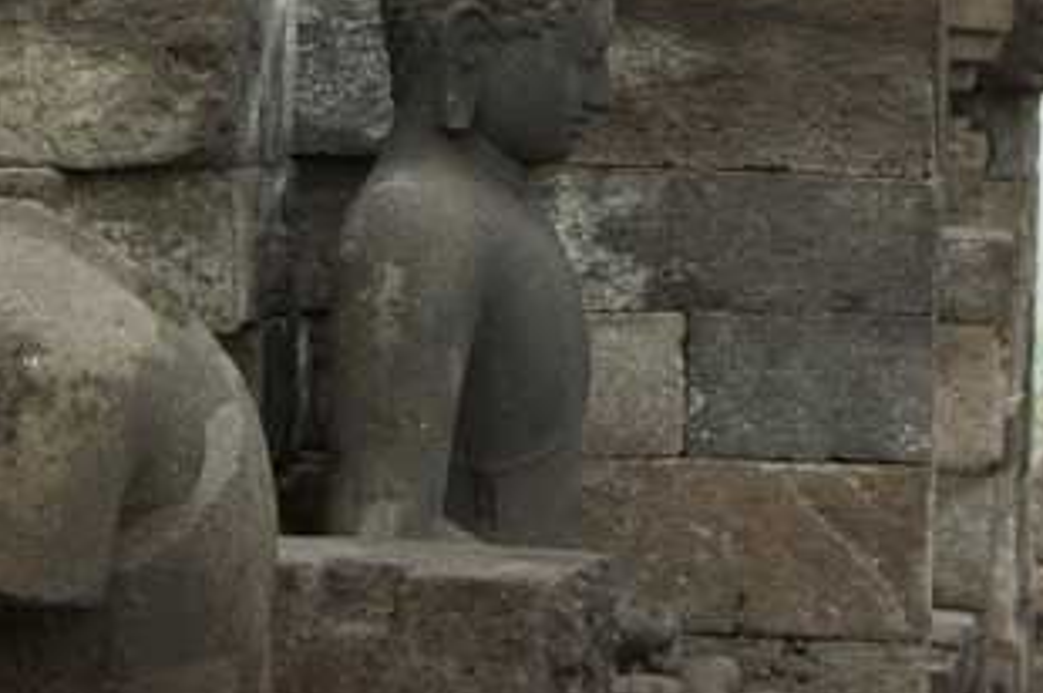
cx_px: 167
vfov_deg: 4.2
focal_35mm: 328
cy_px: -79
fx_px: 9493
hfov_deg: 6.3
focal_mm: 69.9
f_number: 5.6
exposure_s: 1/90
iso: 200
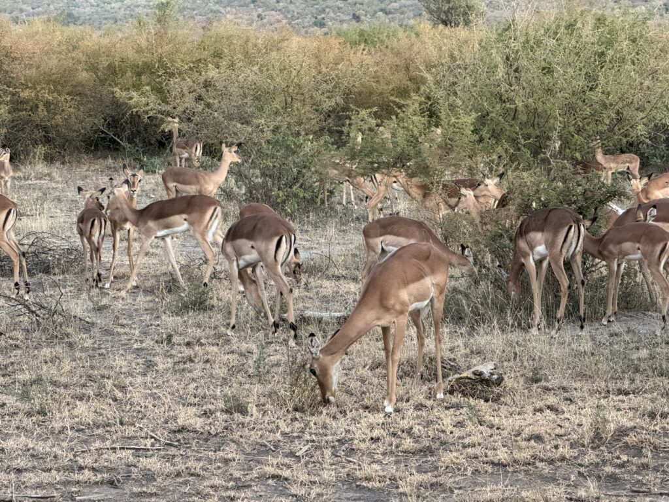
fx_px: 2319
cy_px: 251
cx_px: 334
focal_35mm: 120
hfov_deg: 16.4
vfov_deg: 12.3
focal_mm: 15.66
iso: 640
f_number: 2.8
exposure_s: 1/60
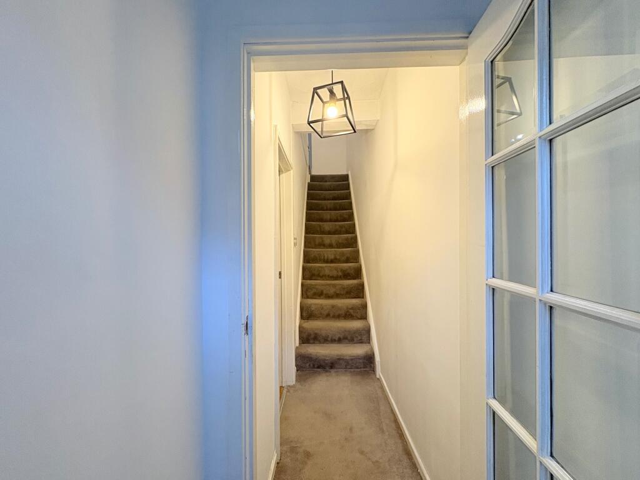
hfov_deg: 102.1
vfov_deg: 85.7
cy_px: 240
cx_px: 320
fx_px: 259
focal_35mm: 14
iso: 160
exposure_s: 1/50
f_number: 2.2
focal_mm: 2.22
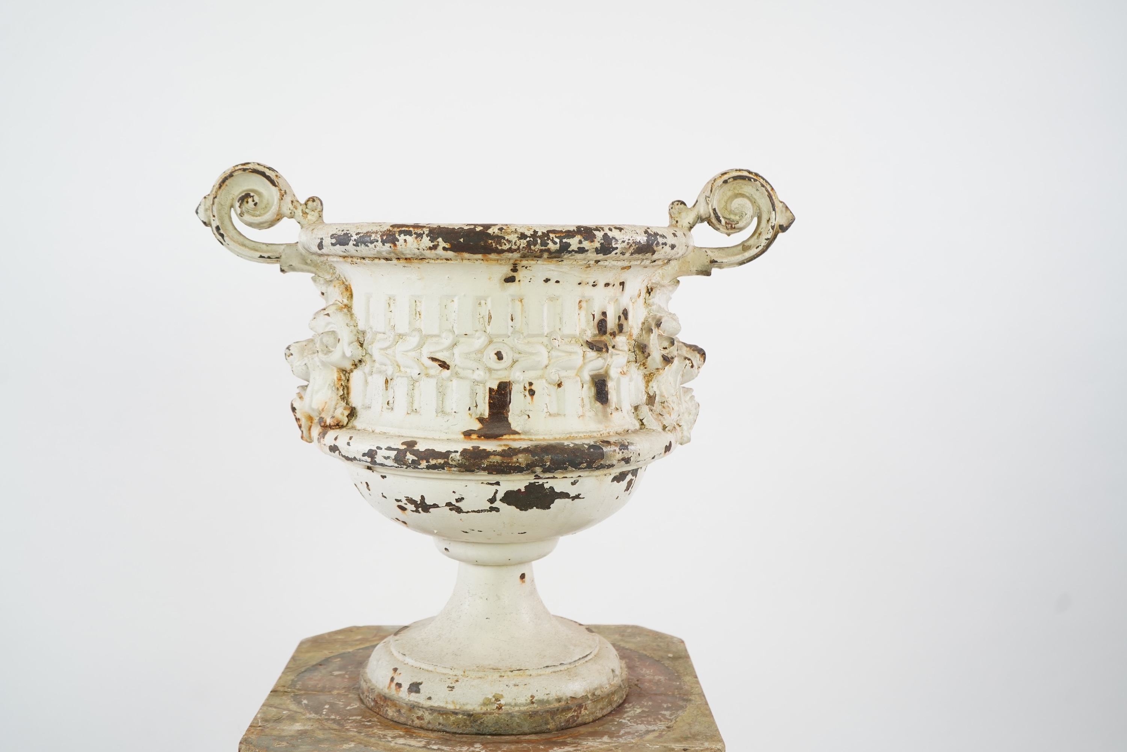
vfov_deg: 32.6
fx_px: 1283
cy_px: 376
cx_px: 564
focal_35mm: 41
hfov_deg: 47.4
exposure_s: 1/80
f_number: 4.5
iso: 400
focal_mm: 41
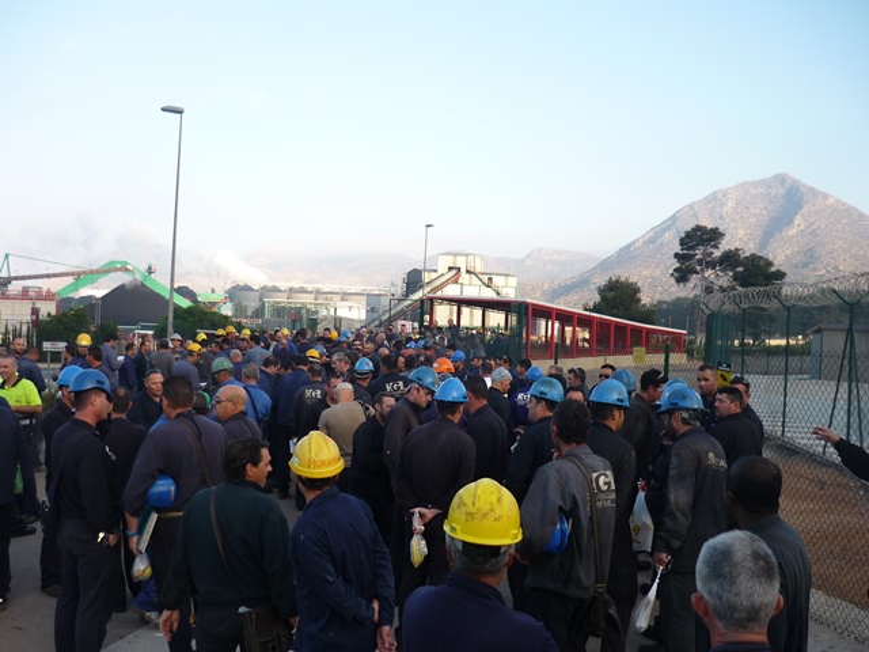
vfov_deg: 42.9
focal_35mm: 33
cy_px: 326
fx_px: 828
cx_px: 434
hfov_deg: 55.4
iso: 100
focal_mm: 5.5
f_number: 2.8
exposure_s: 1/320
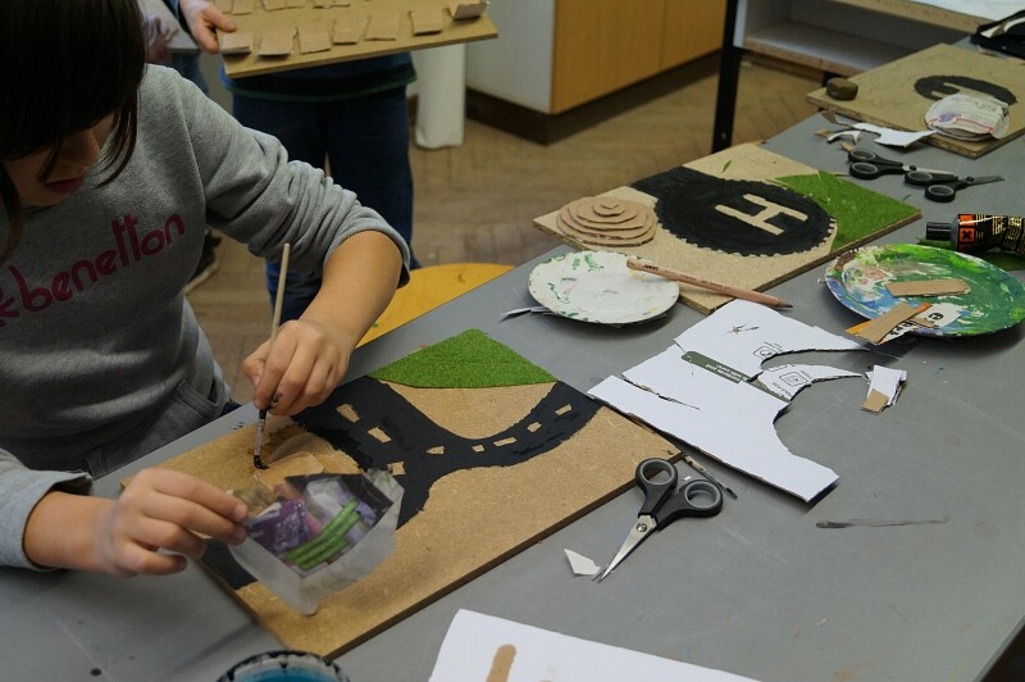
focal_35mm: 42
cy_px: 341
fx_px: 1195
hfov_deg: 46.4
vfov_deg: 31.8
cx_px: 512
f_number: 4.5
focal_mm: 28
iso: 1000
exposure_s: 1/160
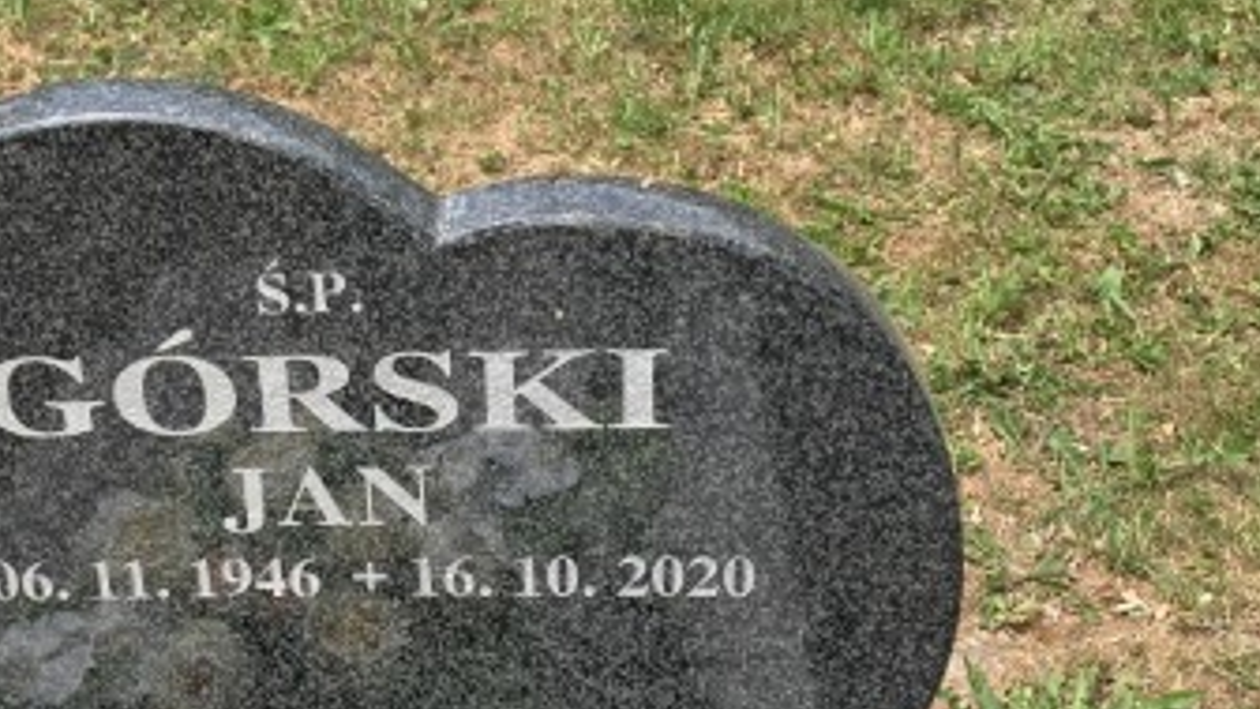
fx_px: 1804
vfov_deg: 22.2
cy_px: 270
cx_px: 450
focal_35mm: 54
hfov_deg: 38.2
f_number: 1.8
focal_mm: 4.25
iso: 25
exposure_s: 1/1088
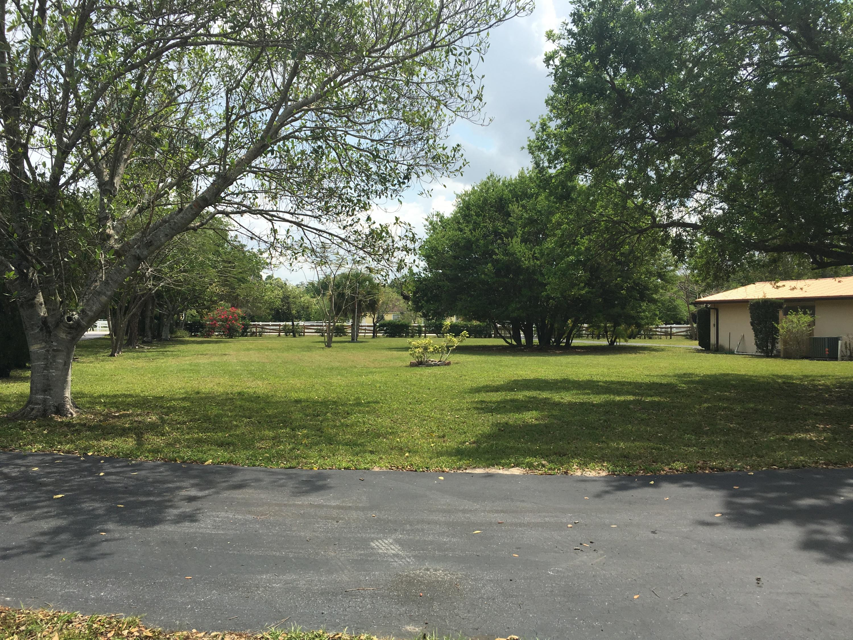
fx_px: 715
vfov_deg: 48.2
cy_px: 320
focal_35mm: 29
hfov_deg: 61.7
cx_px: 426
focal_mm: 4.15
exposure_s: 1/1538
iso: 25
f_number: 2.2
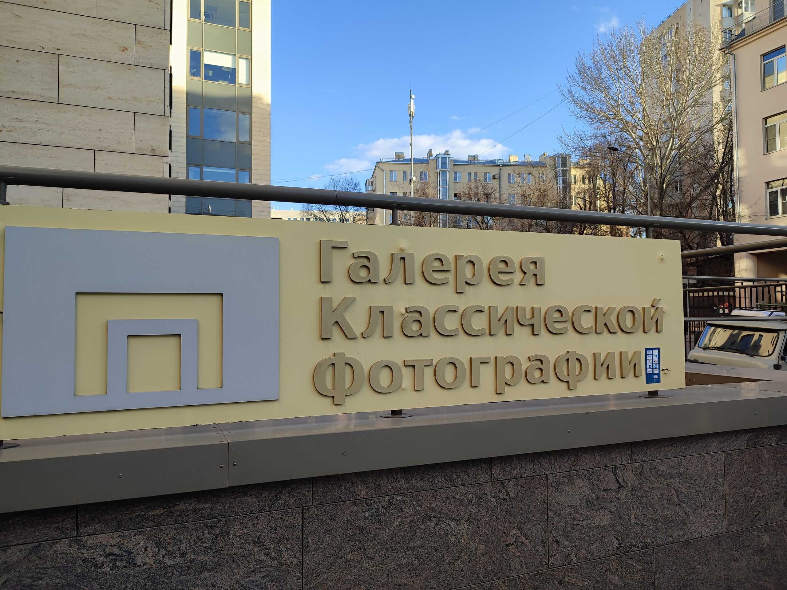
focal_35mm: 24
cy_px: 295
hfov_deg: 71.6
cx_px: 394
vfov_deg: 56.8
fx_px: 546
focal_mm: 5.89
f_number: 1.89
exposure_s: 1/215
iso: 50
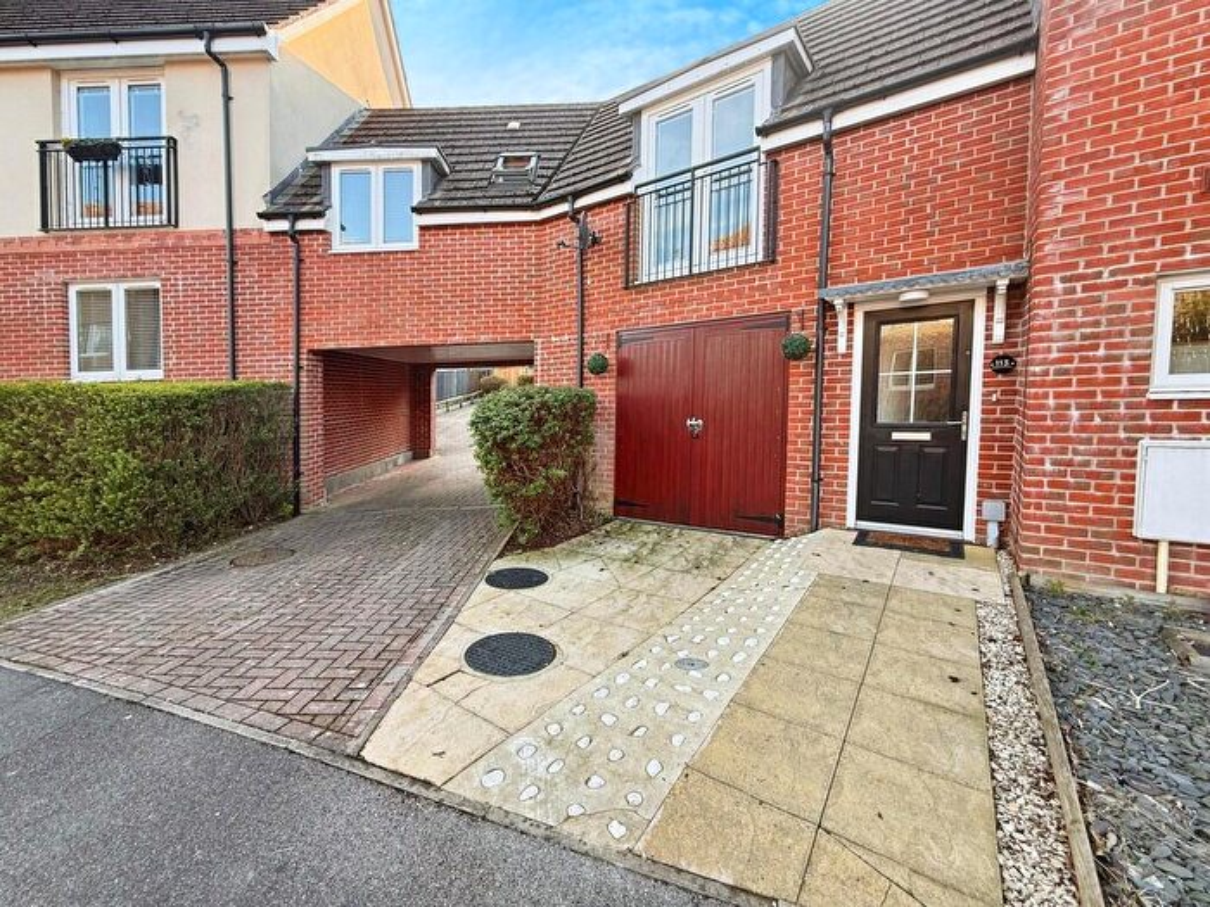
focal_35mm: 14
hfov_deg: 102.1
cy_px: 454
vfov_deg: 85.7
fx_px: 489
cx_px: 605
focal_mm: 2.22
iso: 50
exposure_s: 1/99
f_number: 2.2
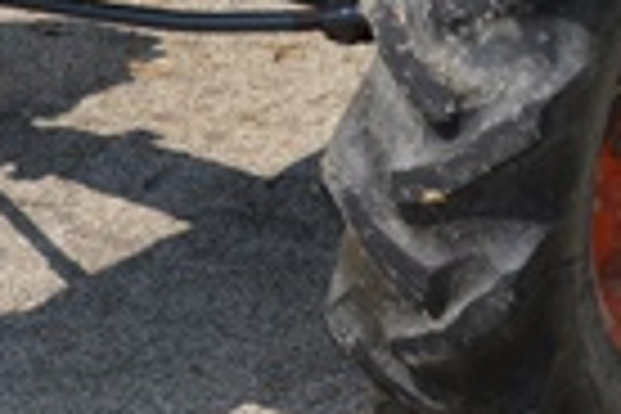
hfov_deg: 11.2
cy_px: -184
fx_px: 3157
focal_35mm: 183
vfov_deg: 7.4
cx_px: 99
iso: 100
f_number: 8
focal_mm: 28
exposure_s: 1/200
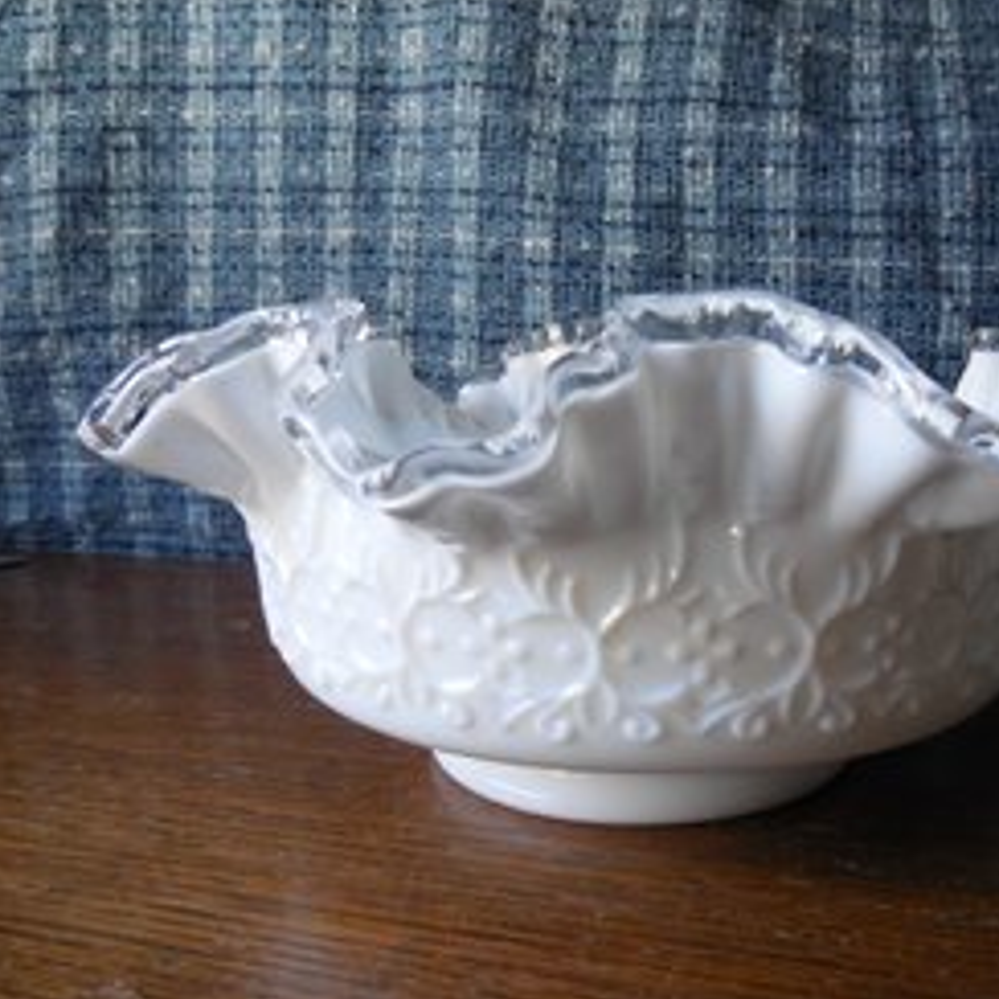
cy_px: 489
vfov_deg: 52.5
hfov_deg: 52.0
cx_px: 620
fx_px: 1012
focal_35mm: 31
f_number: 3.3
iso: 400
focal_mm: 4.5
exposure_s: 1/30
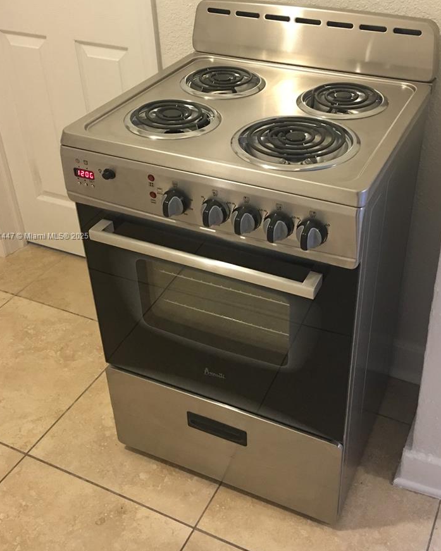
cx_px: 258
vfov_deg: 46.7
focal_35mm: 39
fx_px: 636
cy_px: 237
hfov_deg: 38.1
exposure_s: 1/15
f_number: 2.2
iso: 100
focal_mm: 4.15
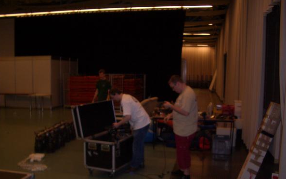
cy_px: 111
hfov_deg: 49.2
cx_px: 132
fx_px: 312
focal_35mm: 40
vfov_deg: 31.8
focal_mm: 5.8
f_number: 2.6
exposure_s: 1/60
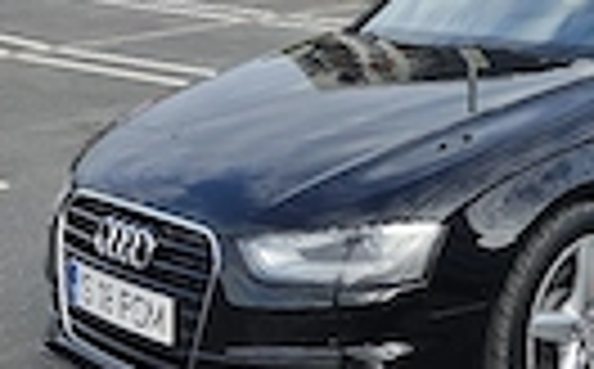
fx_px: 1196
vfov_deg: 16.9
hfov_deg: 27.3
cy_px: -54
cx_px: 477
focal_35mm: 74
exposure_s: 1/1667
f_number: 1.8
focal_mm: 5.4
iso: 80
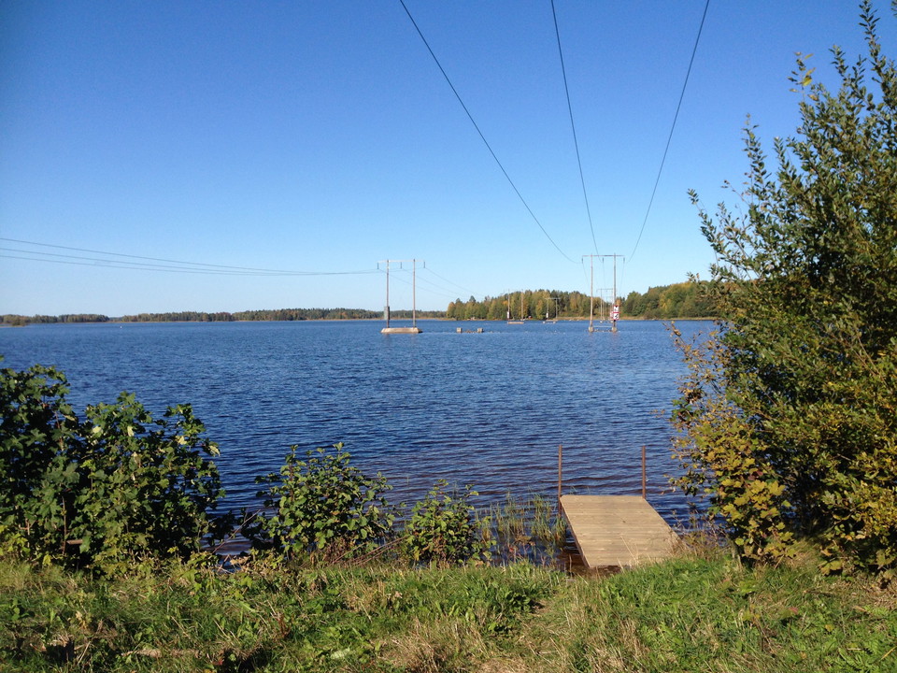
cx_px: 448
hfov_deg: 55.4
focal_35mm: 33
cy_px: 336
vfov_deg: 42.9
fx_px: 855
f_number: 2.4
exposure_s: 1/1748
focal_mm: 4.12
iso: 50
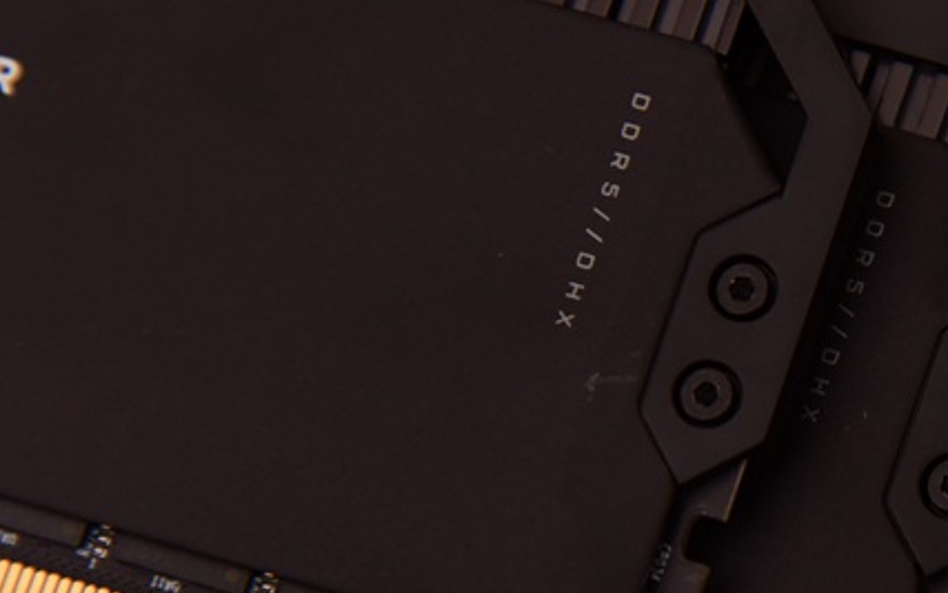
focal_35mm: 293
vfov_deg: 4.5
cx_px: 975
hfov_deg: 7.1
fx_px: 7571
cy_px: 368
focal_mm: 120
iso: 1600
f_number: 5.6
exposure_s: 1/60
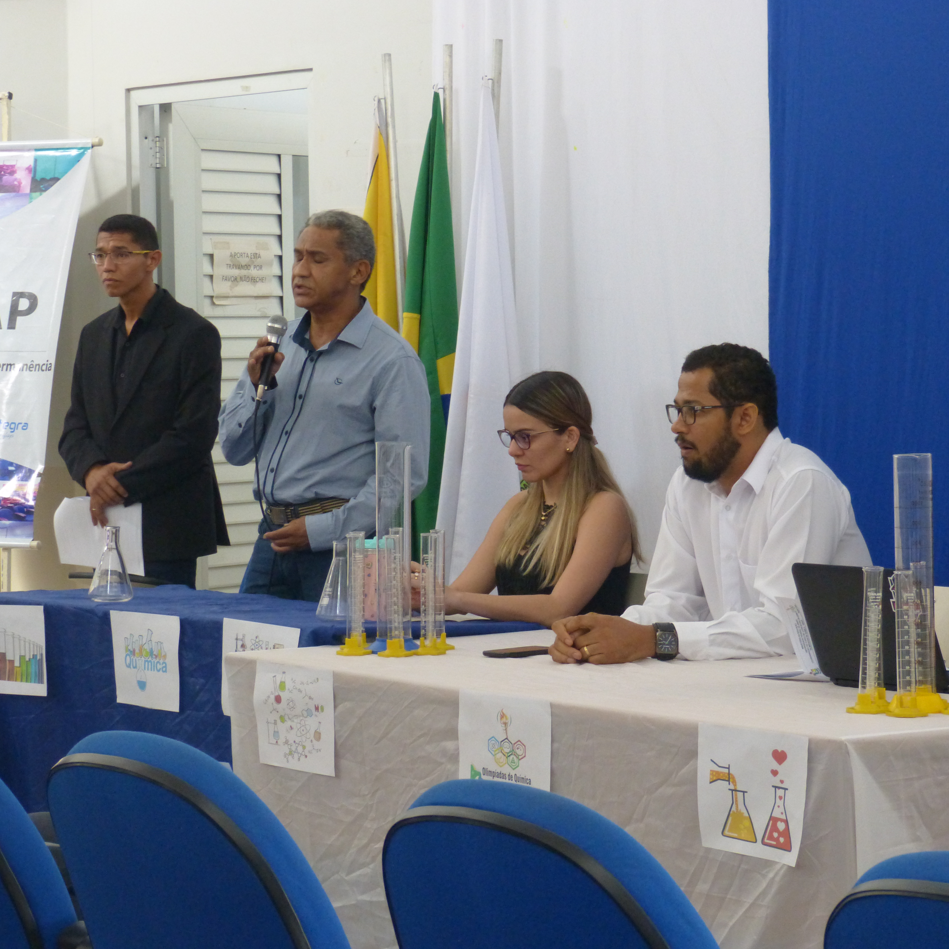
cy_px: 472
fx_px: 3350
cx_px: 573
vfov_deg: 16.1
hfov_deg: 16.1
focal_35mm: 108
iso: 400
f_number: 3.4
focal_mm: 16.5
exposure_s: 1/30
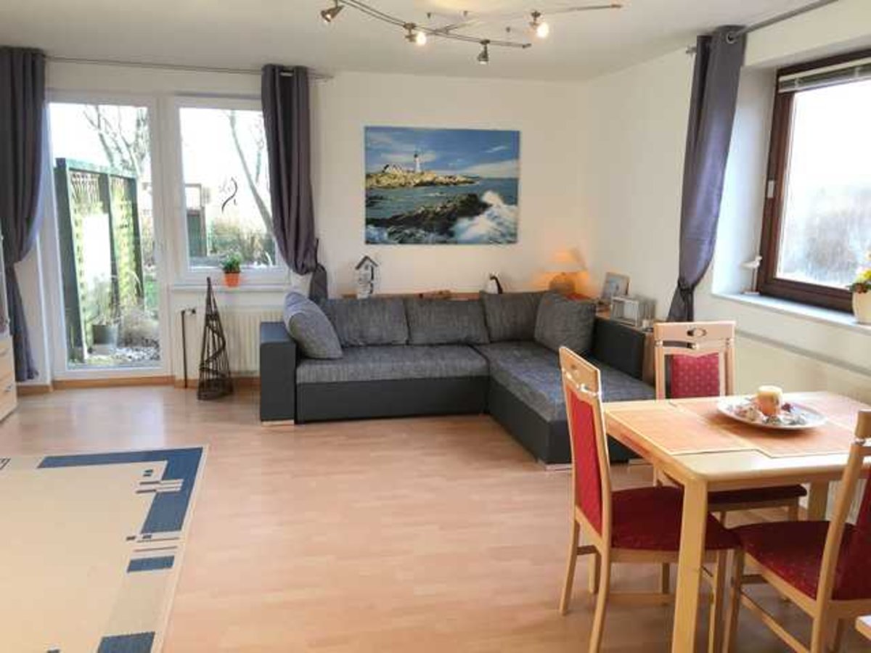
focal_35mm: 29
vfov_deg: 48.2
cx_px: 436
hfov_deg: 61.7
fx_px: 730
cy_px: 326
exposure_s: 1/33
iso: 25
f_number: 2.2
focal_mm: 4.15
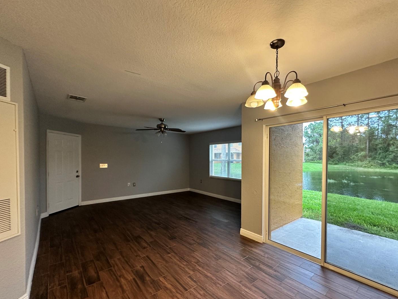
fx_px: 184
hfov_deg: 94.2
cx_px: 217
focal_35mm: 16
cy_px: 162
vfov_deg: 78.0
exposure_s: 1/60
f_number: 2.2
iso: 200
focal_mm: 2.22
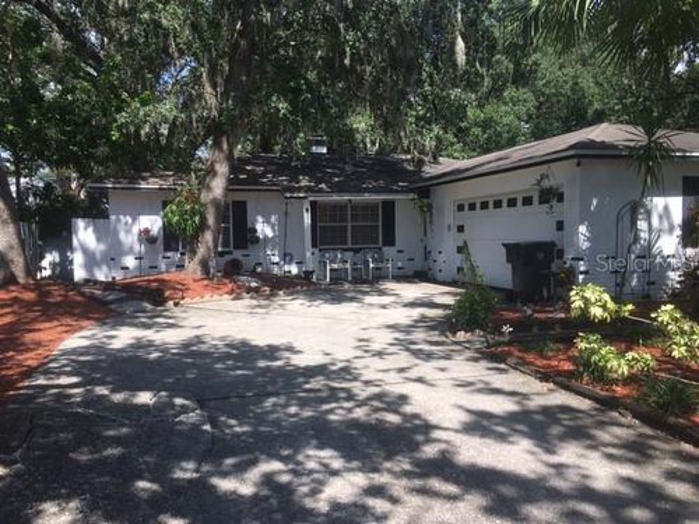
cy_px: 262
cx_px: 350
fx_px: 586
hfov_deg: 61.7
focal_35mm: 29
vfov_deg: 48.2
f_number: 2.2
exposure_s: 1/746
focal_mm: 4.15
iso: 25
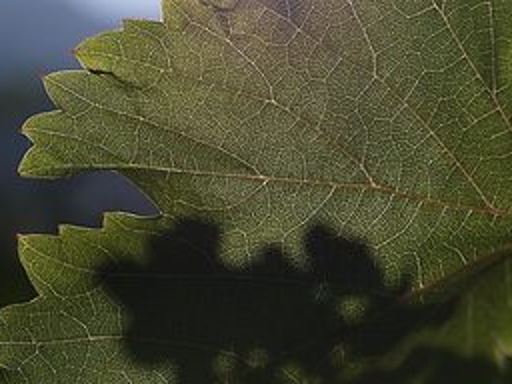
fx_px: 2500
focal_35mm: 169
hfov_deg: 11.7
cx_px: 292
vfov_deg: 8.8
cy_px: 193
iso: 100
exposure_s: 1/4000
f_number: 2.8
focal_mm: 34
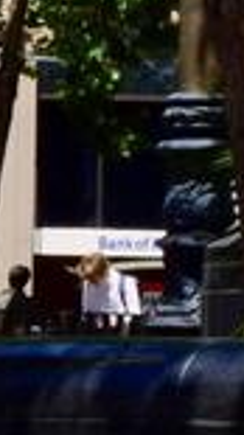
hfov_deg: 2.4
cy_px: 149
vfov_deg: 4.4
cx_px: -712
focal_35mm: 486
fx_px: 5599
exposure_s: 1/125
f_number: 22
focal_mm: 40
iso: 400
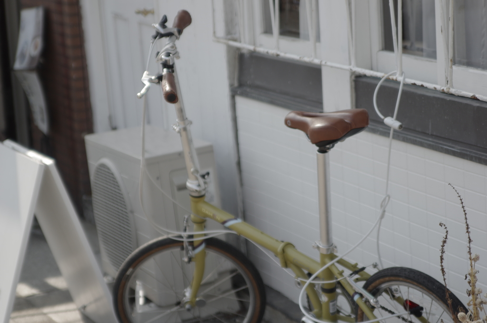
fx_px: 1513
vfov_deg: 12.2
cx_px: 244
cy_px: 162
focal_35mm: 112
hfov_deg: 18.3
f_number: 2.8
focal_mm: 75
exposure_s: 1/2000
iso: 160
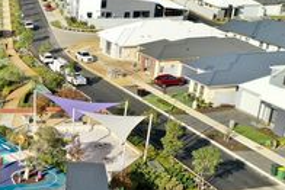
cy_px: 168
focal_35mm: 67
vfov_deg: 20.0
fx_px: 531
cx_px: -16
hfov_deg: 27.8
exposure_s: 1/120
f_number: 5
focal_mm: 10.26
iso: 100
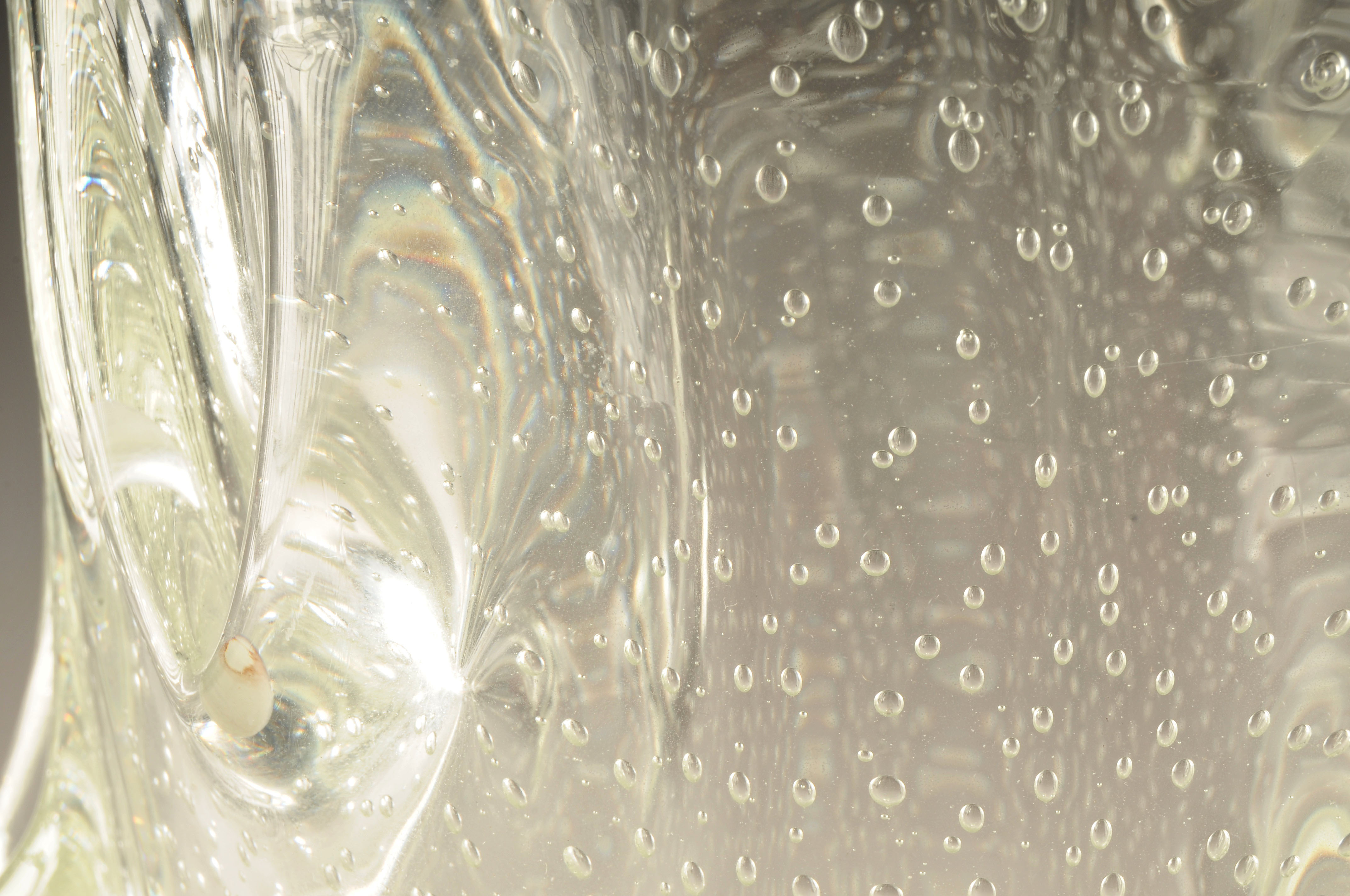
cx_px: 675
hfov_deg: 24.6
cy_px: 448
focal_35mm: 82
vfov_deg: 16.5
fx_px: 3090
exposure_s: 1/250
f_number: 20
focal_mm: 55
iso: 160
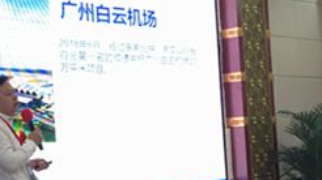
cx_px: -27
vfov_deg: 15.6
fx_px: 657
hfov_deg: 25.6
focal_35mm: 77
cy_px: 104
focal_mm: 4.15
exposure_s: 1/33
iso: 80
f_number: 2.2
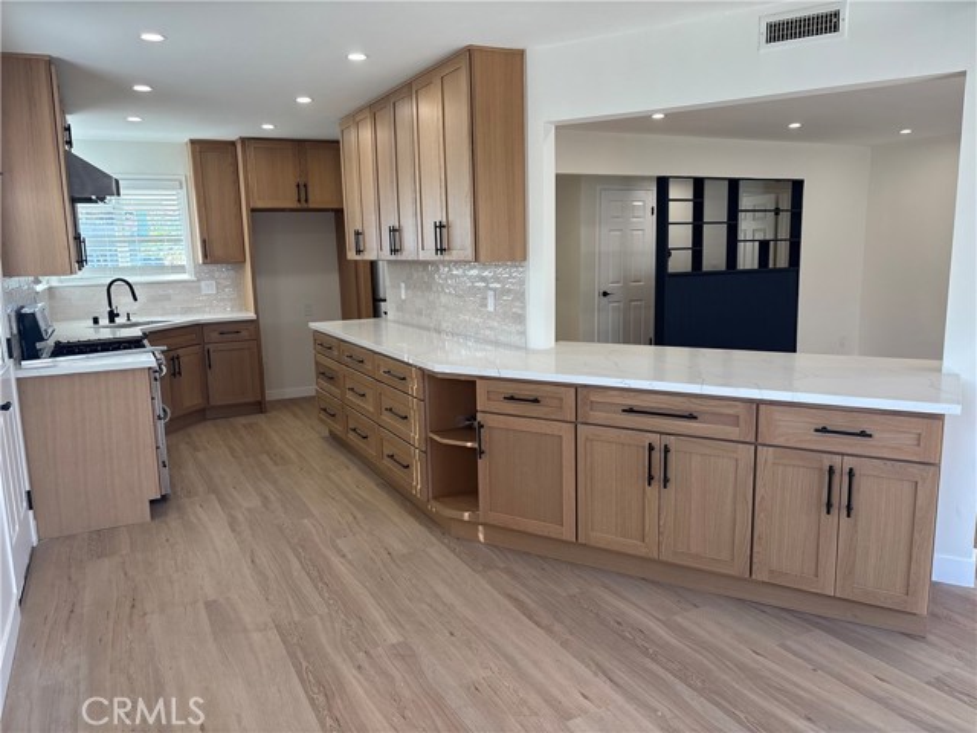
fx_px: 734
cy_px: 366
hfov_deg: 67.3
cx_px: 488
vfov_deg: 53.1
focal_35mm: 26
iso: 64
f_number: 1.6
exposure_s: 1/120
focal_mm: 5.96
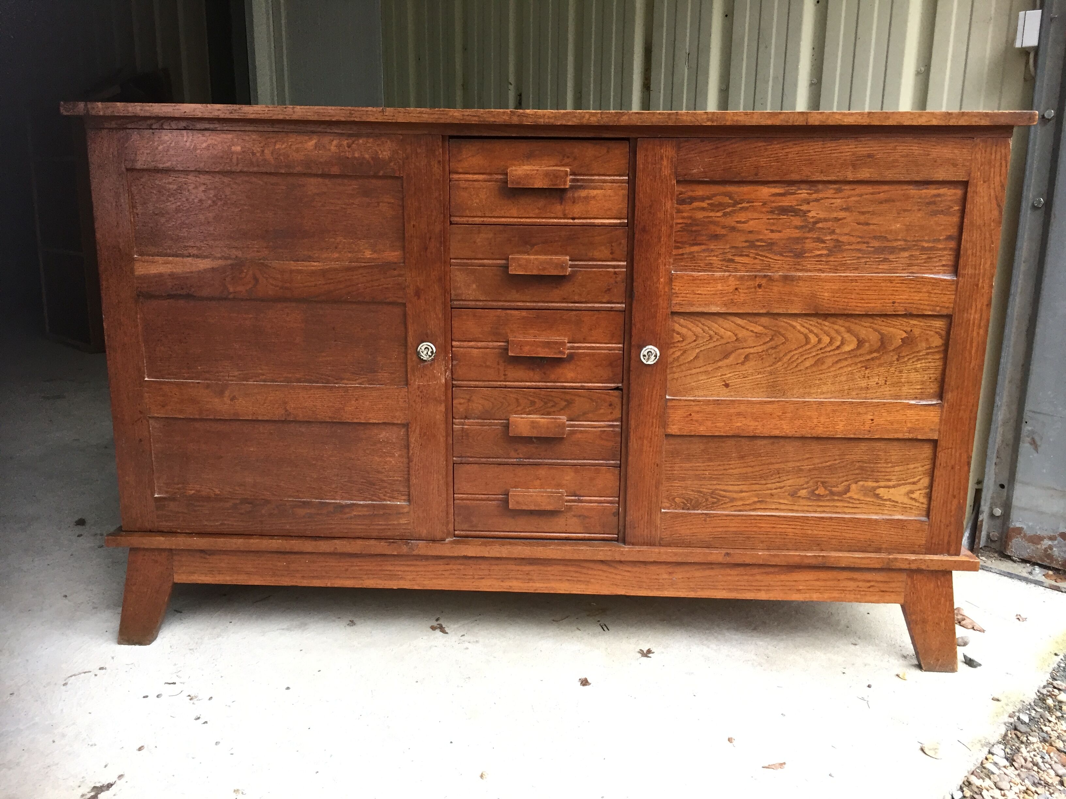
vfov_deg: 48.2
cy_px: 400
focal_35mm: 29
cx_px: 533
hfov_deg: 61.7
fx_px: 893
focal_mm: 4.15
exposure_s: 1/33
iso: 64
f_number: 2.2
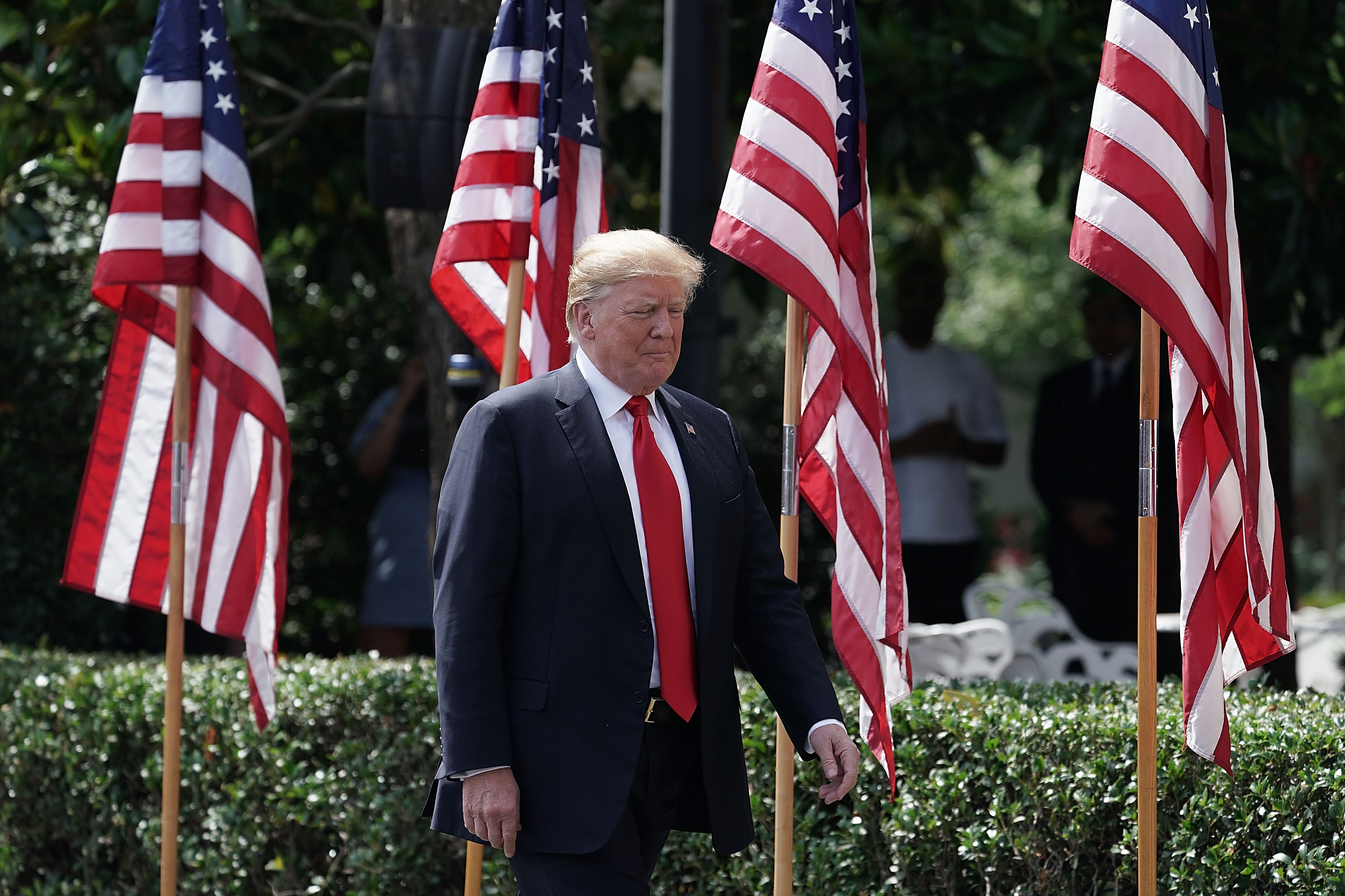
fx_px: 9452
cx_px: 672
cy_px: 448
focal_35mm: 253
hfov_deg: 8.1
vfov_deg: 5.4
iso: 200
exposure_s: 1/640
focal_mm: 253
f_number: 5.6
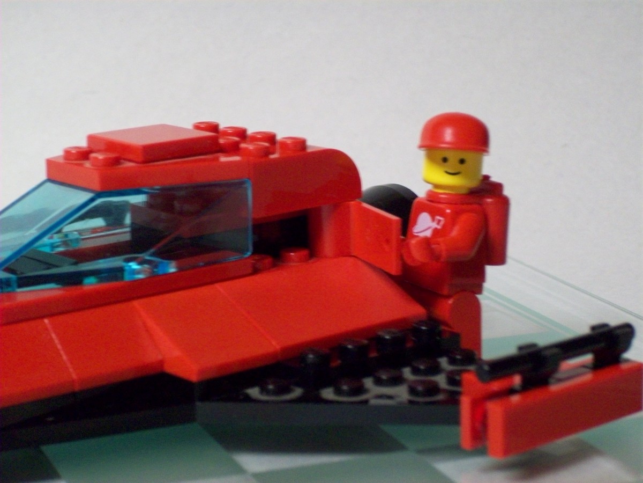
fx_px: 2062
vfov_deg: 13.3
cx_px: 322
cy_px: 242
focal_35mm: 111
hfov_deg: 17.7
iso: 200
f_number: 5.2
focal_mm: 18.6
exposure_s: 1/8
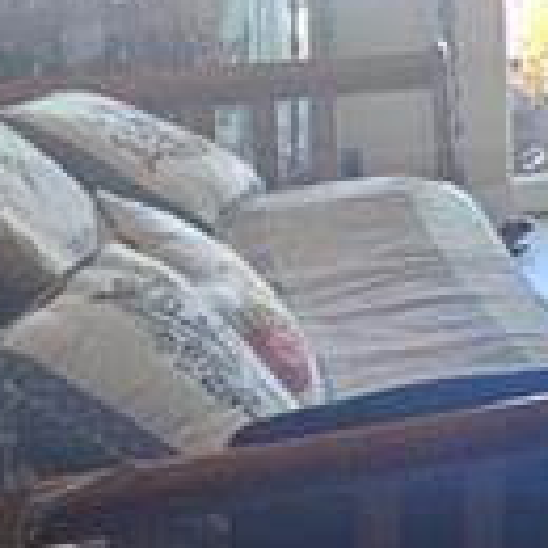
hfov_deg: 11.7
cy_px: -126
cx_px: 1492
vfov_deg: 15.7
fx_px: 1899
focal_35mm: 106
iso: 160
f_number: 2.2
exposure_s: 1/60
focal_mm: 2.2
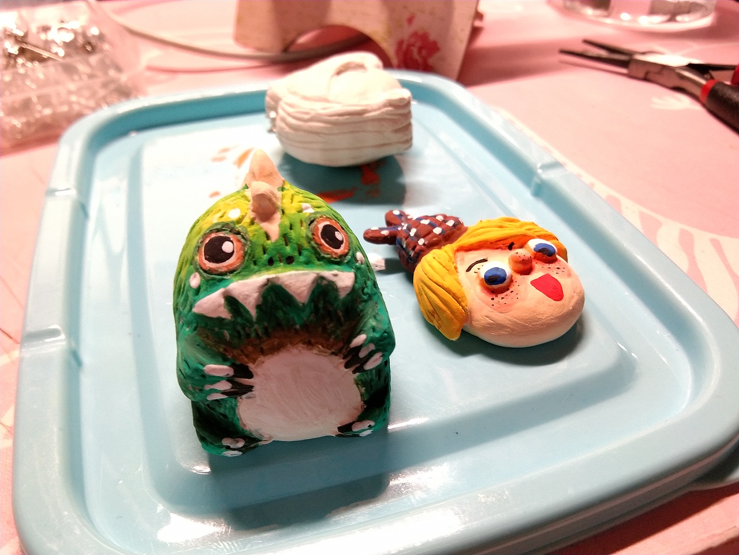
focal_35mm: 31
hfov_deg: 58.4
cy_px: 278
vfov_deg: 45.4
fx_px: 662
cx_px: 370
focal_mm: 3.69
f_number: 2.2
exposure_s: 1/25
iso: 640
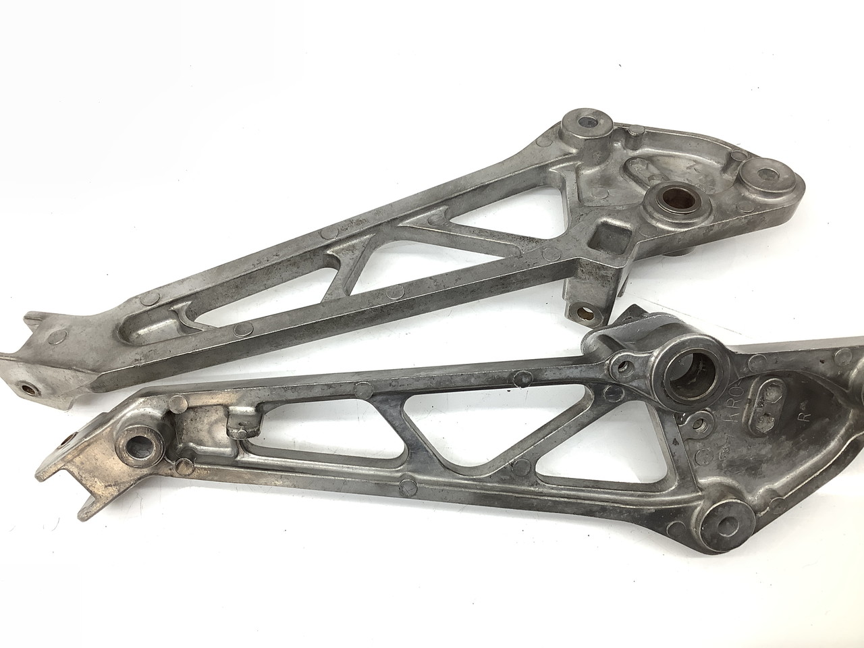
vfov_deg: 45.4
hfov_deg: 58.4
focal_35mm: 31
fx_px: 774
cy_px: 324
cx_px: 432
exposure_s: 1/60
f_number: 2.4
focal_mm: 3.3
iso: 64
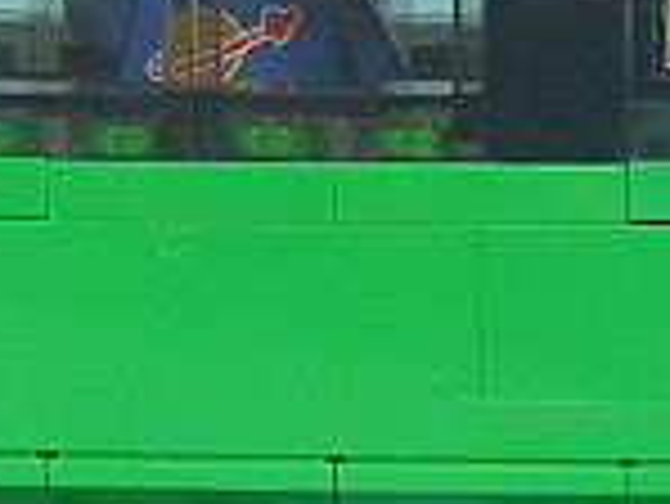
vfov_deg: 9.6
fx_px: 2906
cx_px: 432
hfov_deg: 13.1
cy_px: -248
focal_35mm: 150
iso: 400
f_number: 3.5
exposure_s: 1/13
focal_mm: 6.3
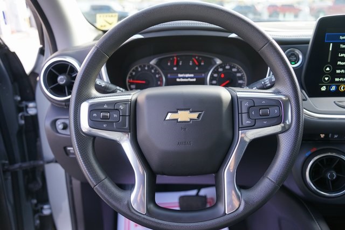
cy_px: 115
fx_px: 268
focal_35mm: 28
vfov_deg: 46.4
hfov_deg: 65.5
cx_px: 172
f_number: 4
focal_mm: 28
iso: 160
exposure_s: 1/60
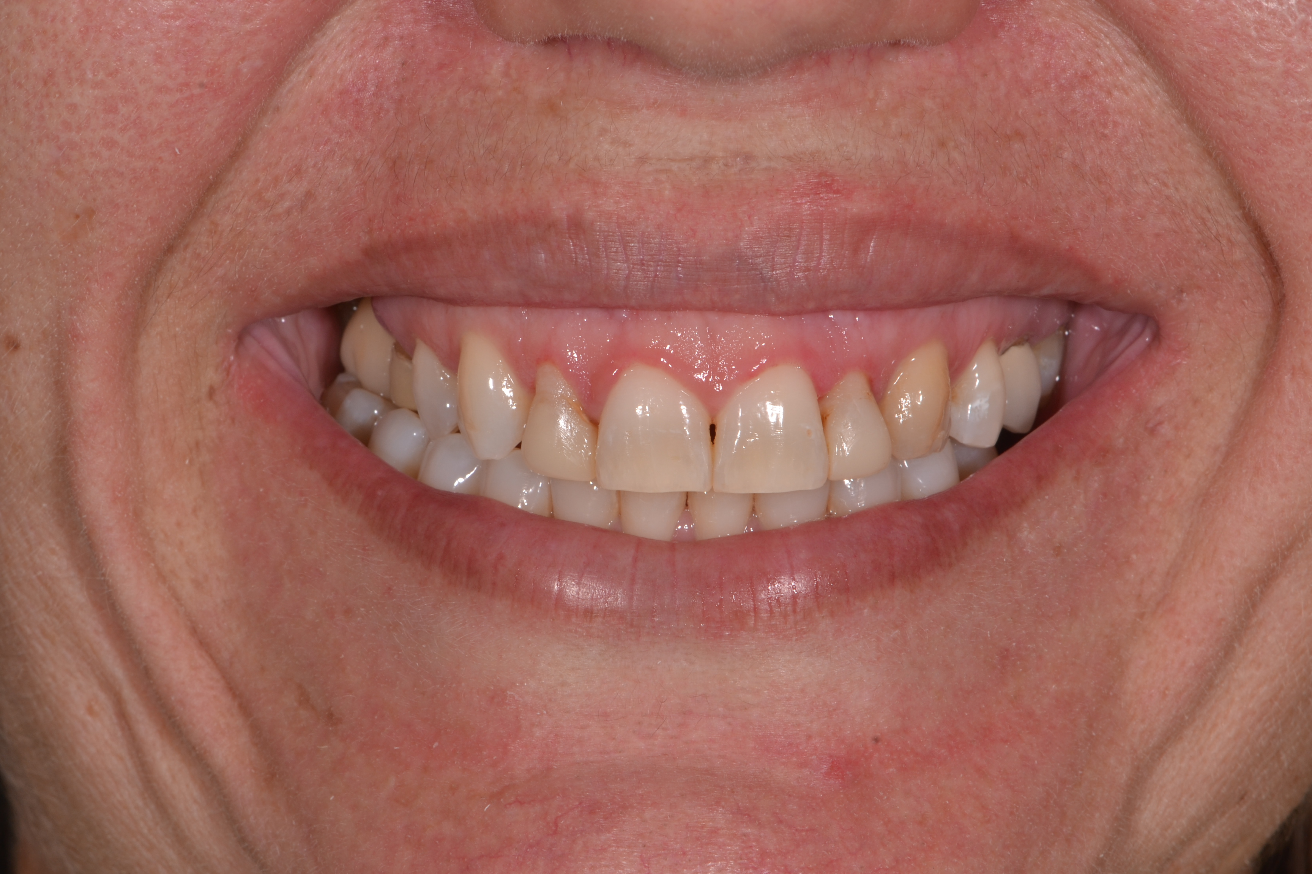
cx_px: 656
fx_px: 5740
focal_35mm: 158
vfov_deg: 8.7
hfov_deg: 13.0
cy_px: 437
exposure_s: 1/100
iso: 100
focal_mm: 105
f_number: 22
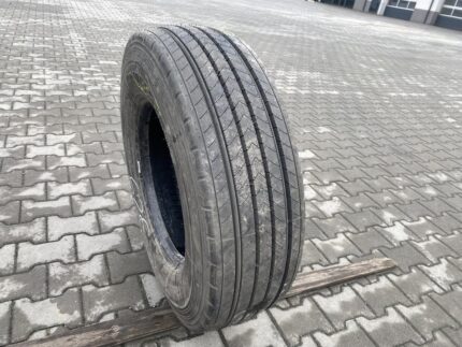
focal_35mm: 26
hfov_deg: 67.3
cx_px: 231
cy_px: 174
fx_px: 347
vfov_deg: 53.1
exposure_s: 1/152
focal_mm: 4.25
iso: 32
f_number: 1.8
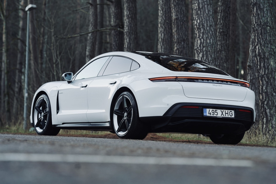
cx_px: 138
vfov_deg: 10.2
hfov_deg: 15.2
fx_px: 1035
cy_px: 92
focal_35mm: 135
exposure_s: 1/160
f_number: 4
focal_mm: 135
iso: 400
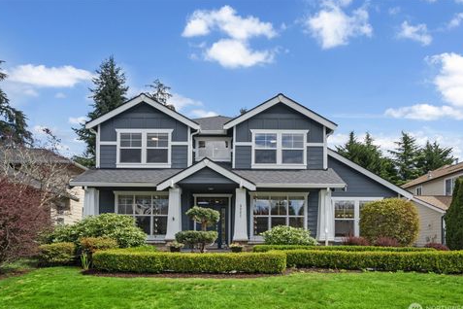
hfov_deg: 78.6
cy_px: 159
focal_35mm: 22
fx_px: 283
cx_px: 235
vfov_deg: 57.2
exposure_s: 1/200
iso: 320
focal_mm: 14
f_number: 8
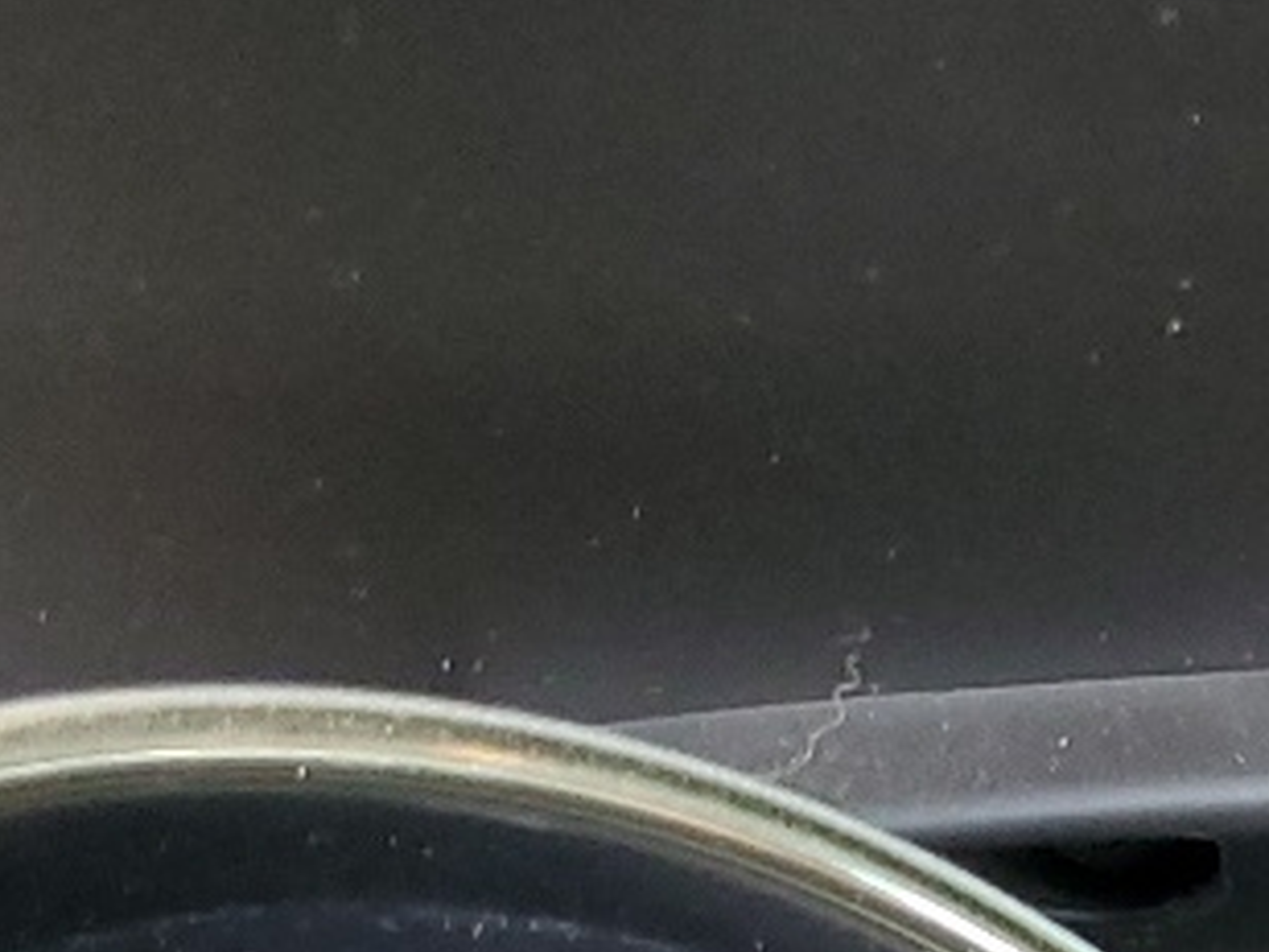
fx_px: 4949
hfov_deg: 13.4
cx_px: 2167
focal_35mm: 135
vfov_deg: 9.9
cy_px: 2143
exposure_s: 1/60.2
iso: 123
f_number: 1.5
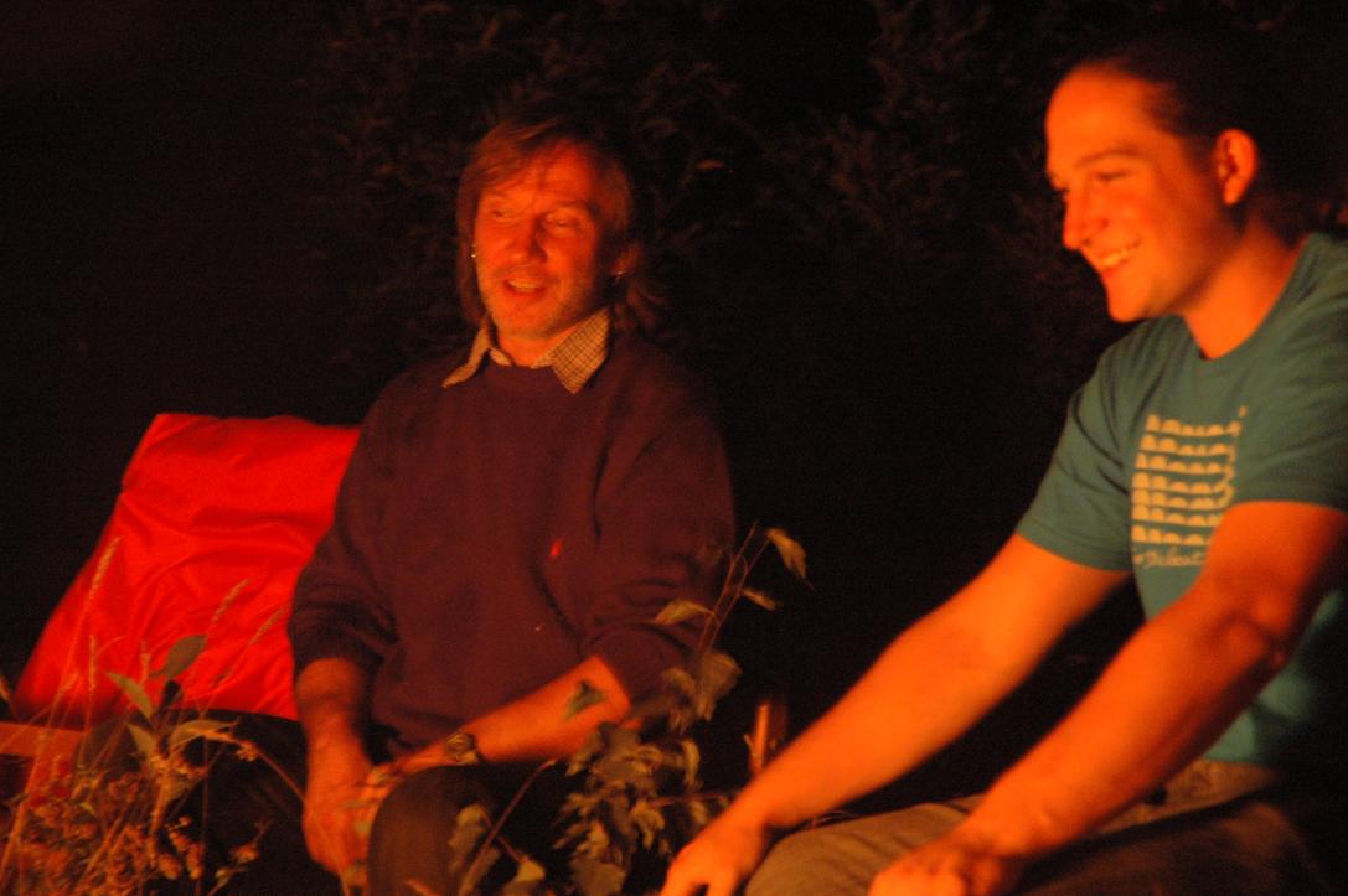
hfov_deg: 19.5
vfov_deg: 13.0
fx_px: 3929
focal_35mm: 105
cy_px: 448
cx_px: 674
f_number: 4.5
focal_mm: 70
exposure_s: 1/4
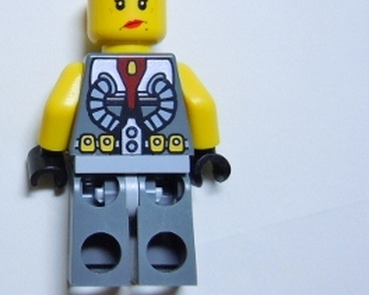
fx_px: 775
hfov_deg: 25.7
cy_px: 91
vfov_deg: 21.4
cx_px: 17
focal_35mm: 71
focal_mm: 5.4
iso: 250
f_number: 3.5
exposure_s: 1/60
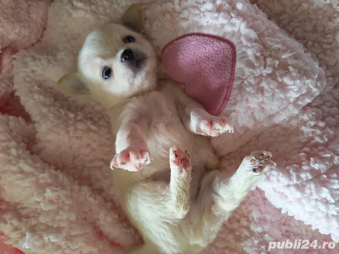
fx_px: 235
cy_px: 127
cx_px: 170
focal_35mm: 24
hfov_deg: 71.6
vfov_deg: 56.8
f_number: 1.9
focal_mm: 6.12
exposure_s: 1/100
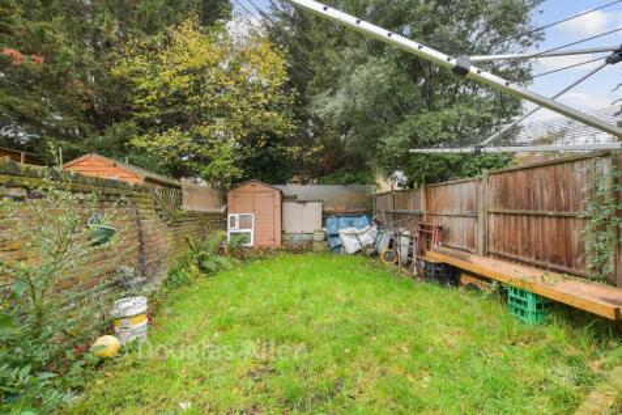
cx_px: 311
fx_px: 259
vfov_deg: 77.3
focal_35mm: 15
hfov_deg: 100.4
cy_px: 208
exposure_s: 1/6
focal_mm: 10
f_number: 8
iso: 50
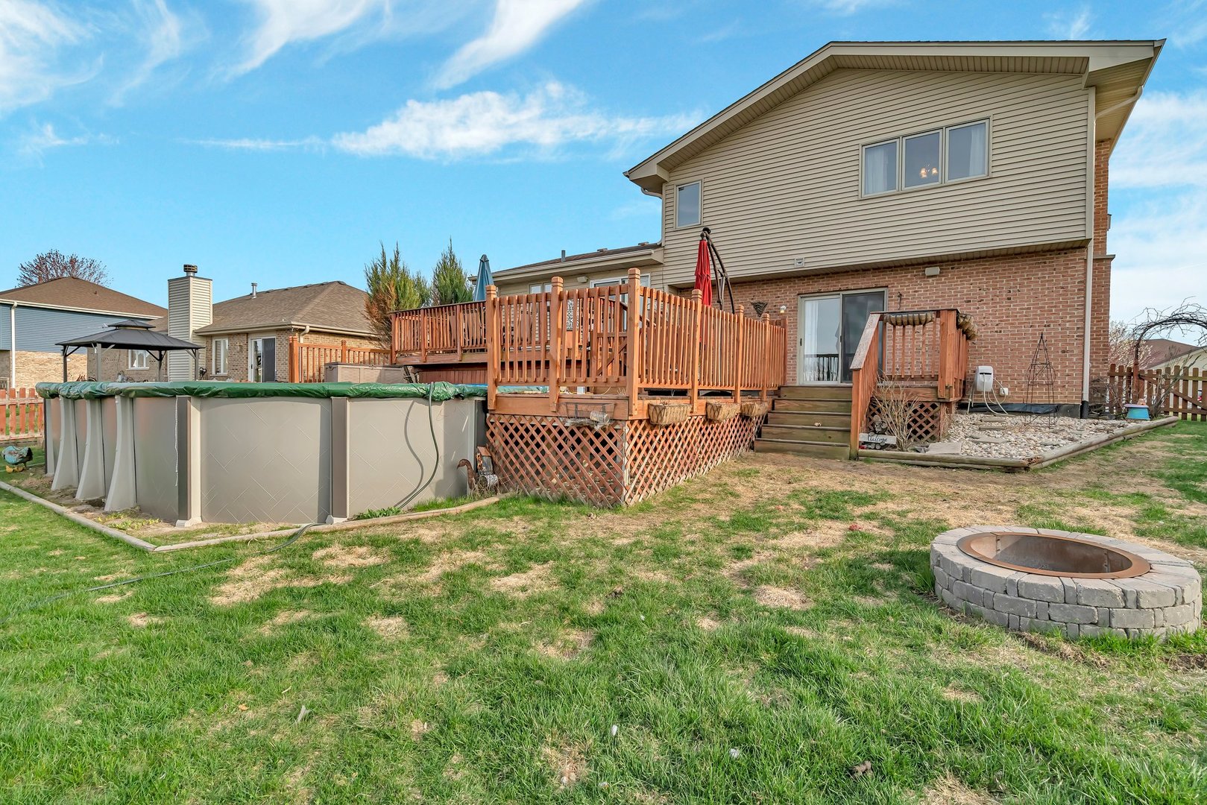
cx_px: 604
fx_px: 537
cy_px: 402
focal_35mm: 16
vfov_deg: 73.8
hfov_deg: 96.7
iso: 640
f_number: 9
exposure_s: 1/640
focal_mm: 16
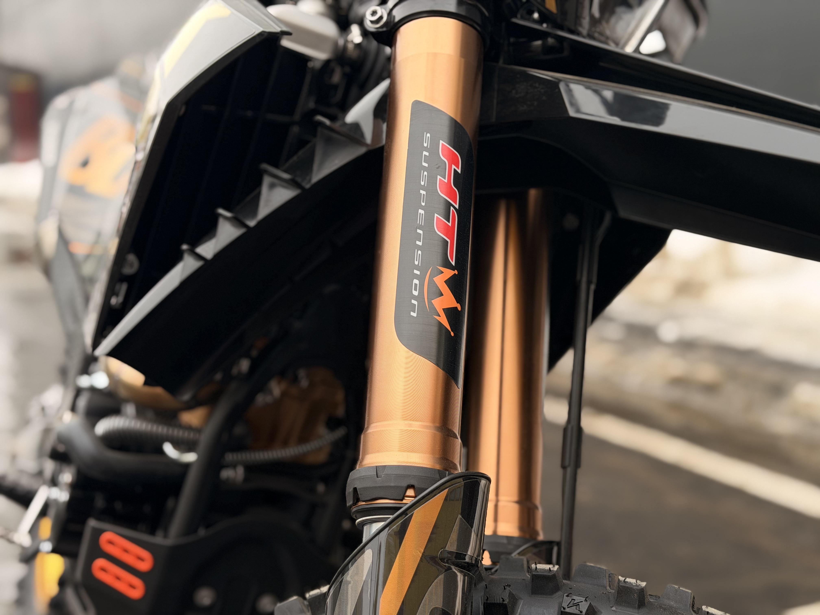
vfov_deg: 30.3
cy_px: 308
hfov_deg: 39.7
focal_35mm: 48
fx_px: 1137
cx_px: 410
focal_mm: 6.76
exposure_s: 1/351
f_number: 1.78
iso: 64
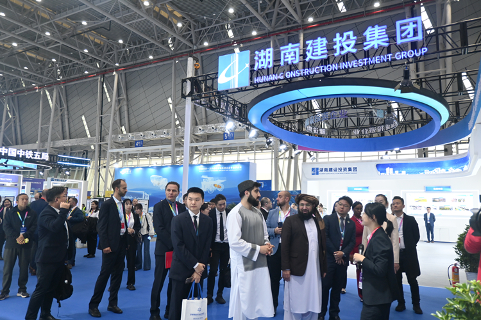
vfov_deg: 45.7
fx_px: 381
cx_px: 240
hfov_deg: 64.6
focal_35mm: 28
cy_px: 160
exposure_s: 1/125
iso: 640
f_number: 3.8
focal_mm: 19
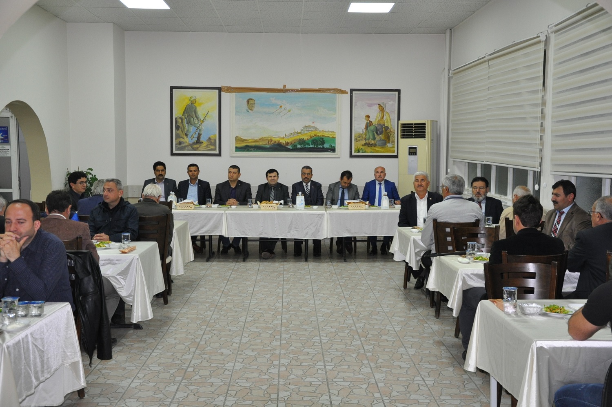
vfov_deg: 35.4
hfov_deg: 51.3
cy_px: 204
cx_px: 306
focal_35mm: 38
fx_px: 637
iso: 800
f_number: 4
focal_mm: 25
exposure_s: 1/60
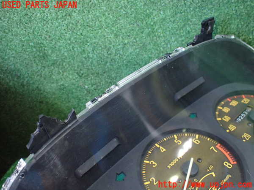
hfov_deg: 60.0
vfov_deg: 46.8
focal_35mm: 30
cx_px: 127
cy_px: 95
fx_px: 220
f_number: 2.3
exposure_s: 1/100
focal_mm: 5.4
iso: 800
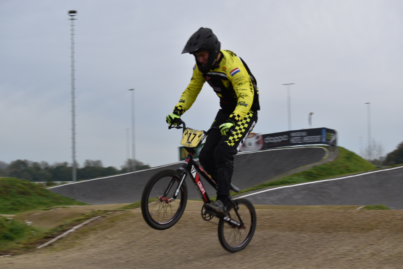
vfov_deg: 16.6
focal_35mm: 82
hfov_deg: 24.6
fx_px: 923
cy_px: 134
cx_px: 202
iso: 100
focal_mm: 55
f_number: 6.3
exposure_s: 1/160
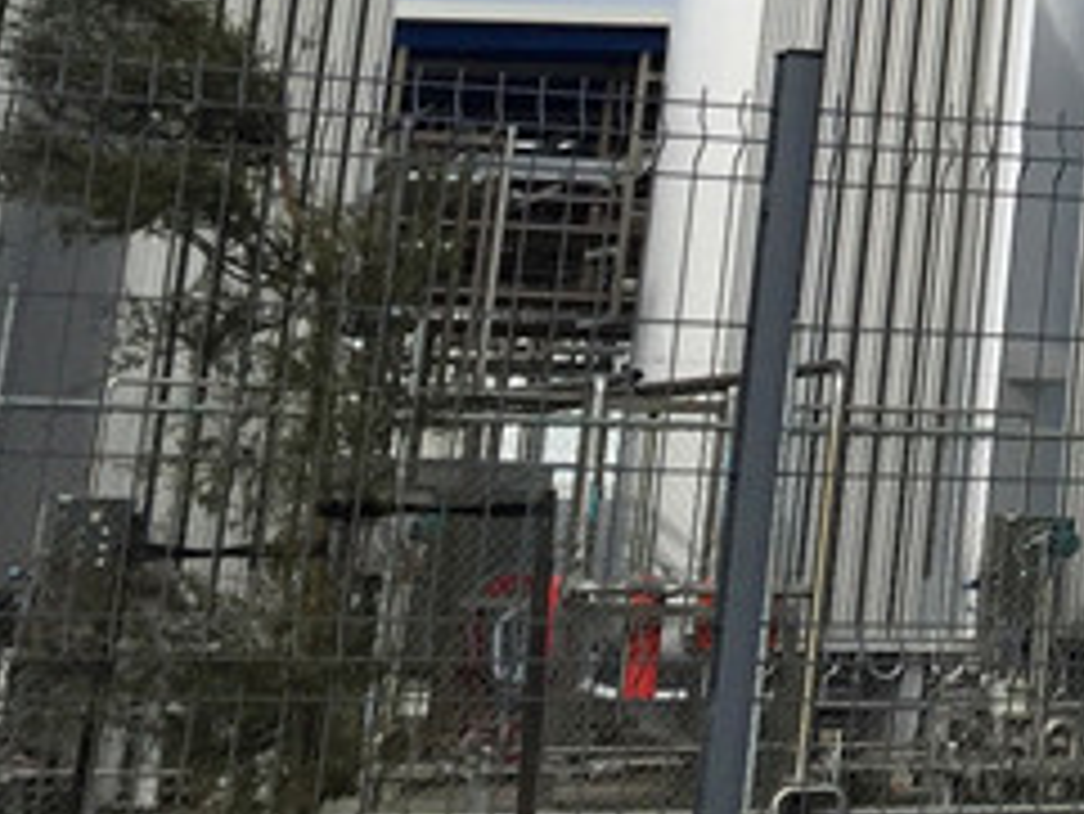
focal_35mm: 118
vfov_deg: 11.6
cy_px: -686
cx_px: 1799
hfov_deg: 15.0
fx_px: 3697
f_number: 2.2
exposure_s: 1/3597
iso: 32
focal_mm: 4.15
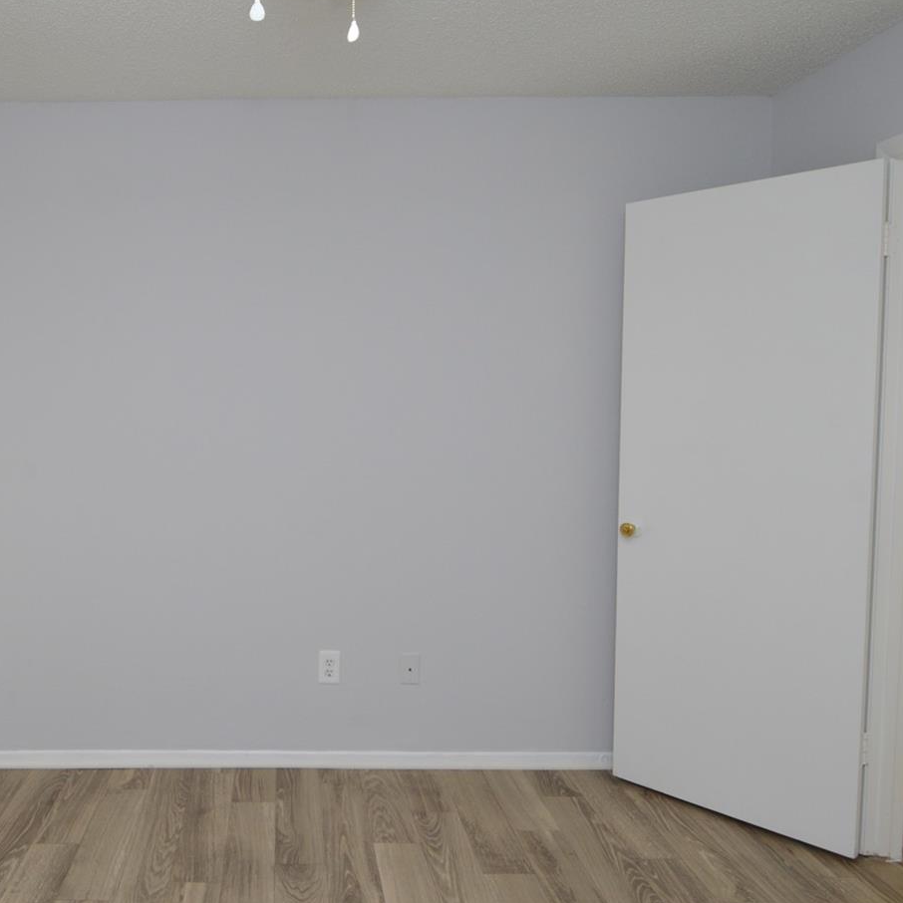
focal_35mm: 27
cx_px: 251
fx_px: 797
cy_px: 455
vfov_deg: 59.1
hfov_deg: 56.8
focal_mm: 12
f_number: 4
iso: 400
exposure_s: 1/60
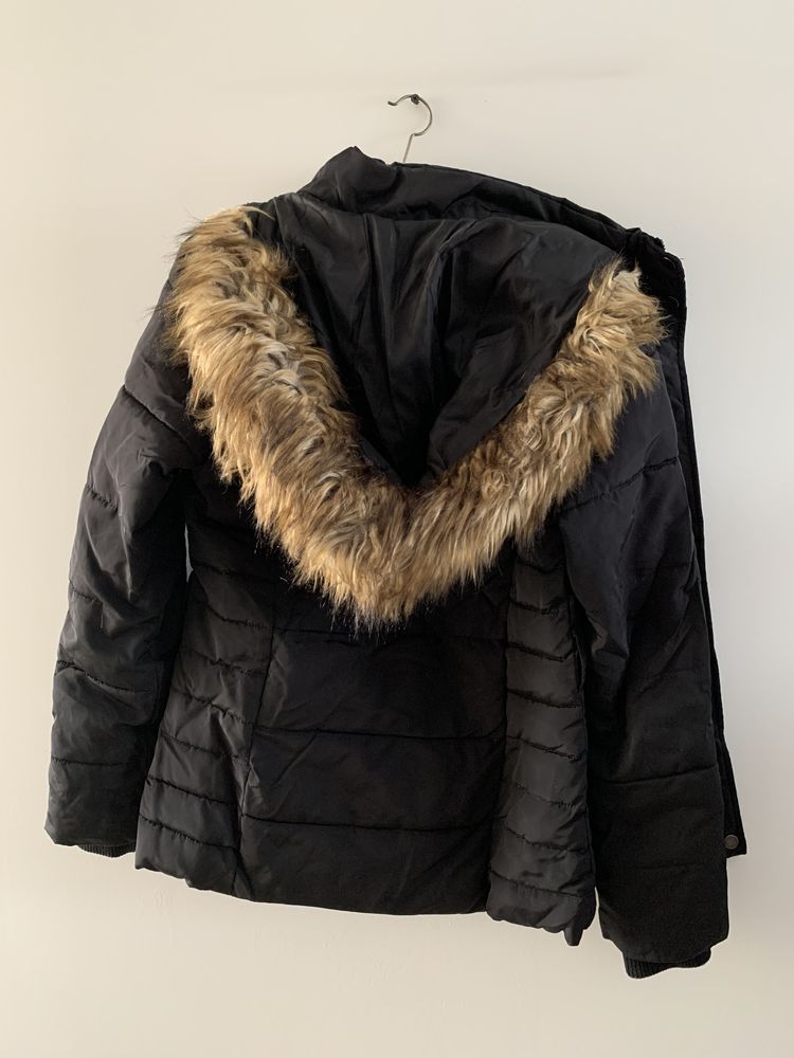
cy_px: 529
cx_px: 397
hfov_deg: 53.1
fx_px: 795
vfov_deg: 67.3
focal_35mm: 26
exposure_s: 1/40
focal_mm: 4.25
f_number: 1.8
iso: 400
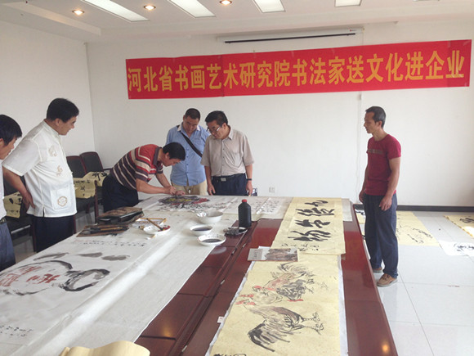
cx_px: 237
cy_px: 178
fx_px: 452
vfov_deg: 42.9
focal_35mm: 33
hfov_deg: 55.4
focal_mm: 4.12
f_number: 2.4
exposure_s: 1/128
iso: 50
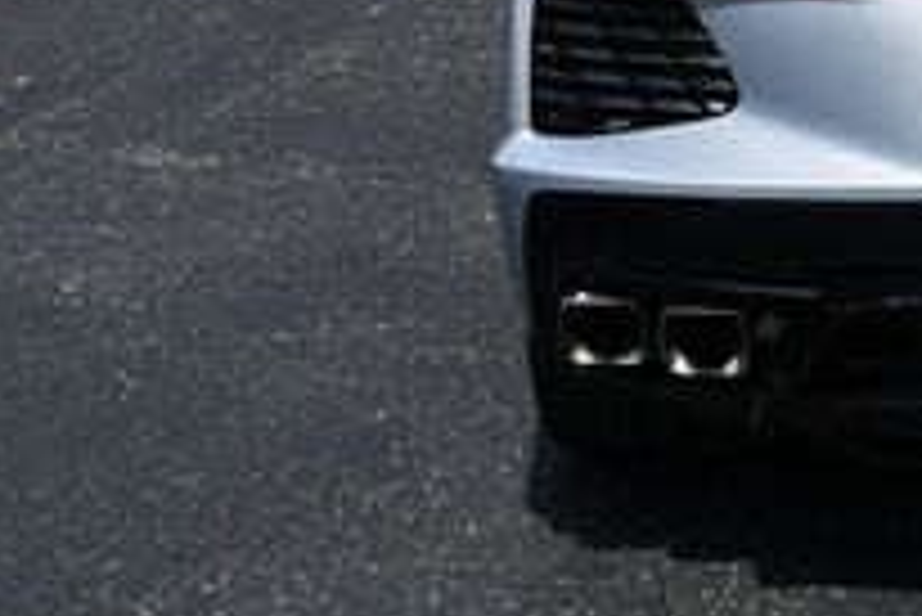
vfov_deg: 9.0
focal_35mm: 150
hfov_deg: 13.0
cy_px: -184
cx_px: 1313
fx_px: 3844
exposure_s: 1/320
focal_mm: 24
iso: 100
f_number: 9
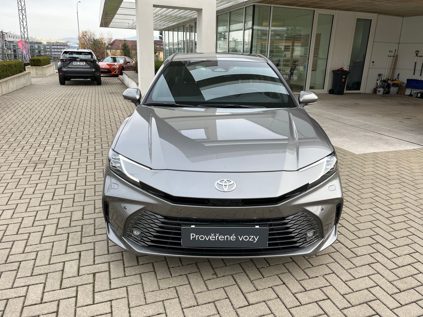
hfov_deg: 67.3
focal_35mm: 26
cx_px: 212
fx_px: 318
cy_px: 158
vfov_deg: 53.1
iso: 50
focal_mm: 5.1
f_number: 1.6
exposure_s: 1/583
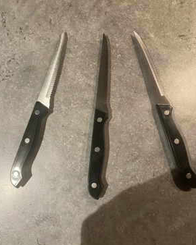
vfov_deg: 62.2
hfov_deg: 51.5
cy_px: 119
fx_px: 203
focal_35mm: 28
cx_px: 98
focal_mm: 4.25
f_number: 1.8
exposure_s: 1/50
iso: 250
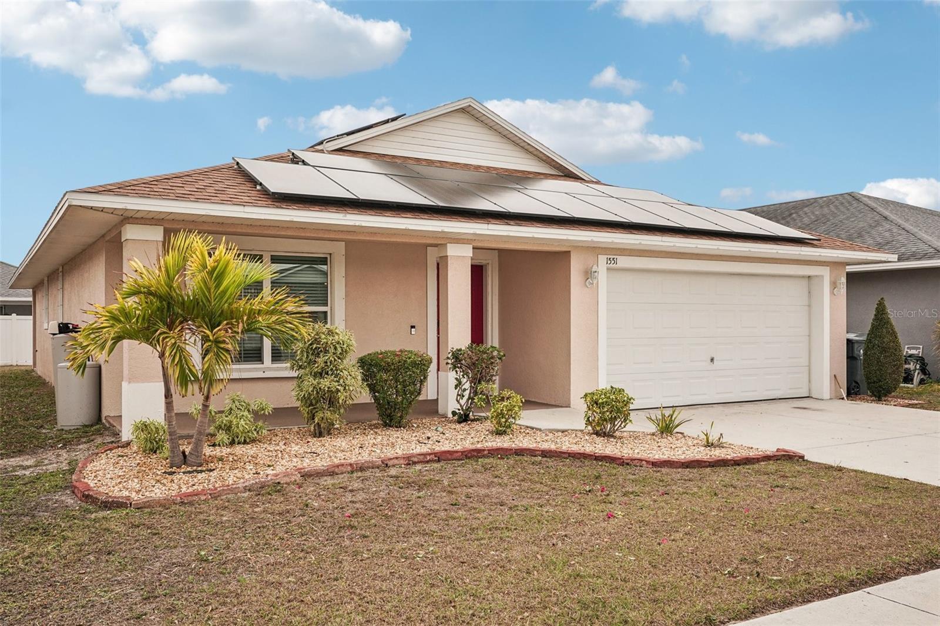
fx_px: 796
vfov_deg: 42.9
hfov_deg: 61.1
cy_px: 313
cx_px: 470
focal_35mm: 30
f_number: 8
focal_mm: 30.5
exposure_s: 1/500
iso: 400
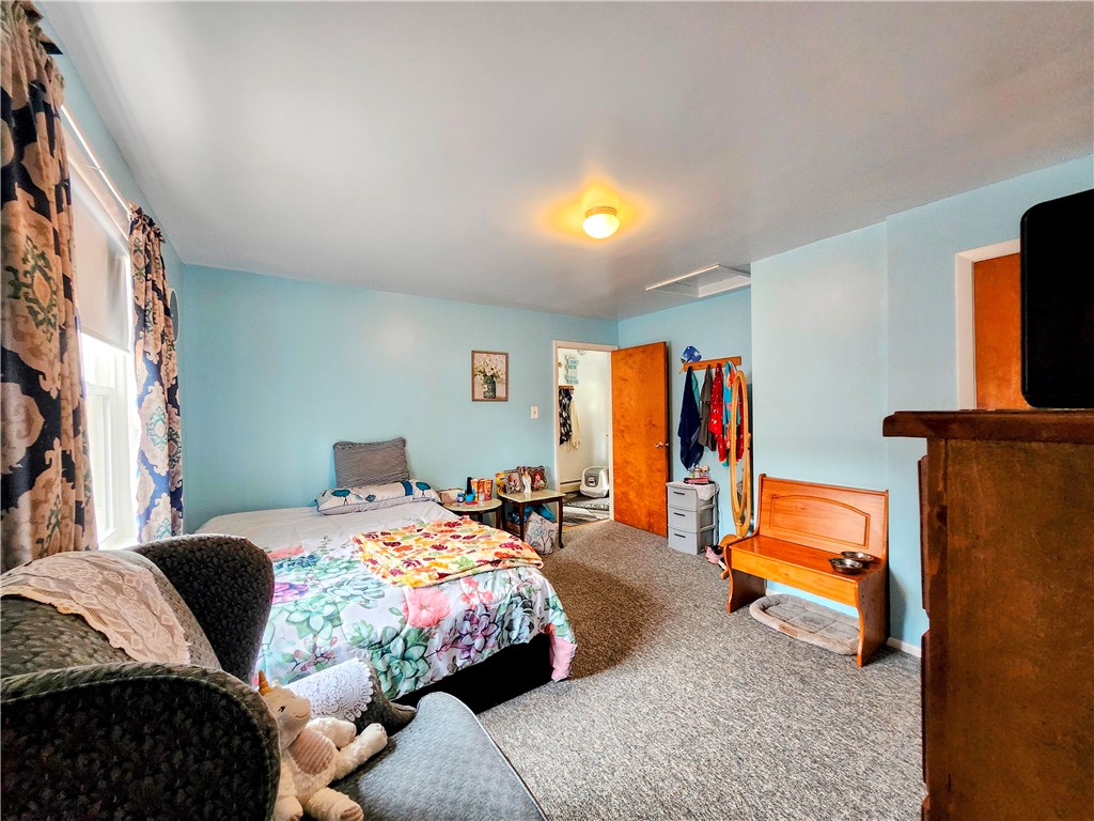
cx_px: 547
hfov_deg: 106.2
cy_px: 410
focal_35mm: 13
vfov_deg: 89.9
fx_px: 411
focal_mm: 1.74
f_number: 2.2
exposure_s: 1/60
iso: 250
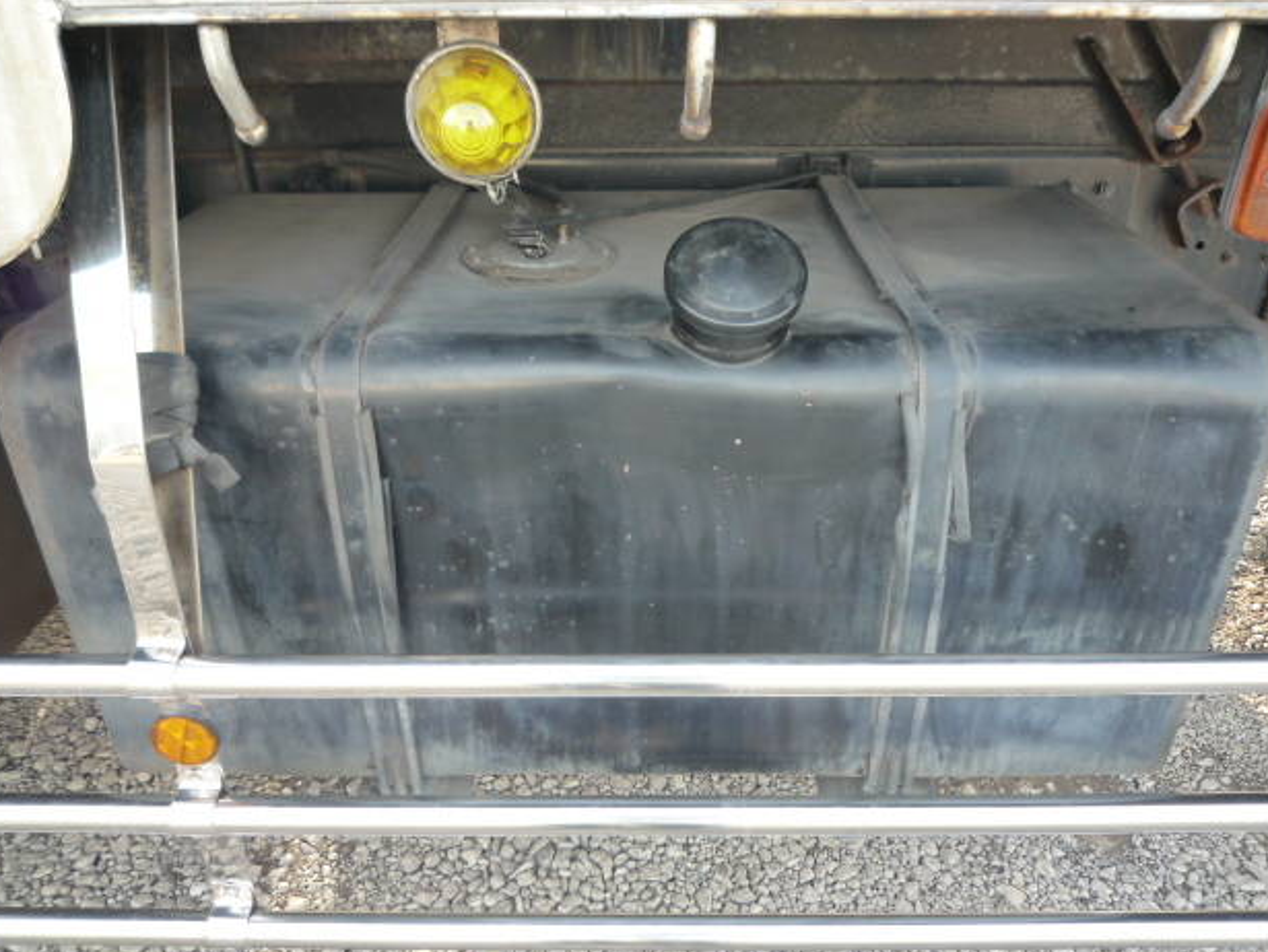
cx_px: 631
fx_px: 953
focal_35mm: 26
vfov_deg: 53.1
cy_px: 472
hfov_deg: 67.3
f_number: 2.8
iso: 160
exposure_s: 1/40
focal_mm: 4.4
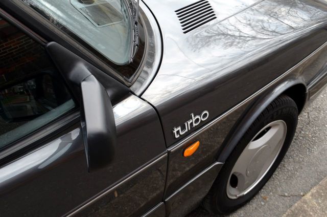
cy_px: 108
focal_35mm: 48
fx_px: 435
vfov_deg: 28.0
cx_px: 164
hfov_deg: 41.2
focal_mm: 32
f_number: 7.1
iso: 200
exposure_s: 1/200
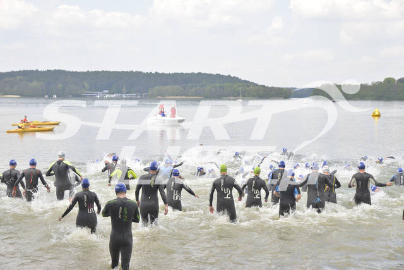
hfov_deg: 28.8
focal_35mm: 70
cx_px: 202
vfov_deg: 19.5
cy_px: 135
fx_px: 786
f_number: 8
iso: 800
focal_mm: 70
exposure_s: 1/1000
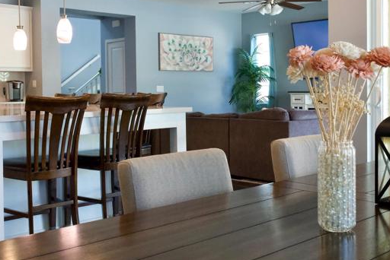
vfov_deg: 29.8
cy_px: 103
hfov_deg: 43.5
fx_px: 488
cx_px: 213
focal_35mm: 45
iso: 8000
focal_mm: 24
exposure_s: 1/60
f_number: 13
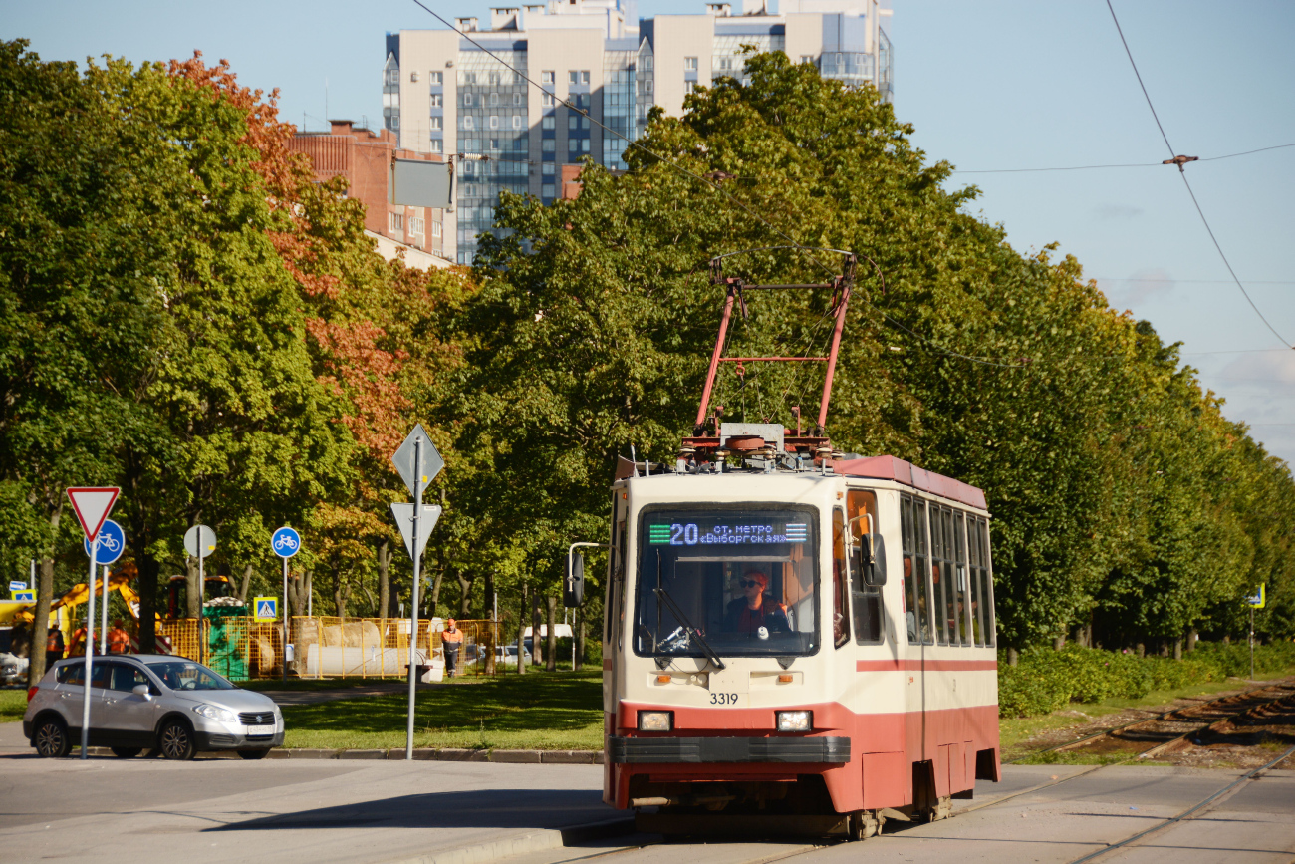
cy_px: 432
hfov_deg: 12.2
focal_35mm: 168
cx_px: 648
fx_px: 6044
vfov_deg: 8.2
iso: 100
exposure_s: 1/800
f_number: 5.3
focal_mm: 112
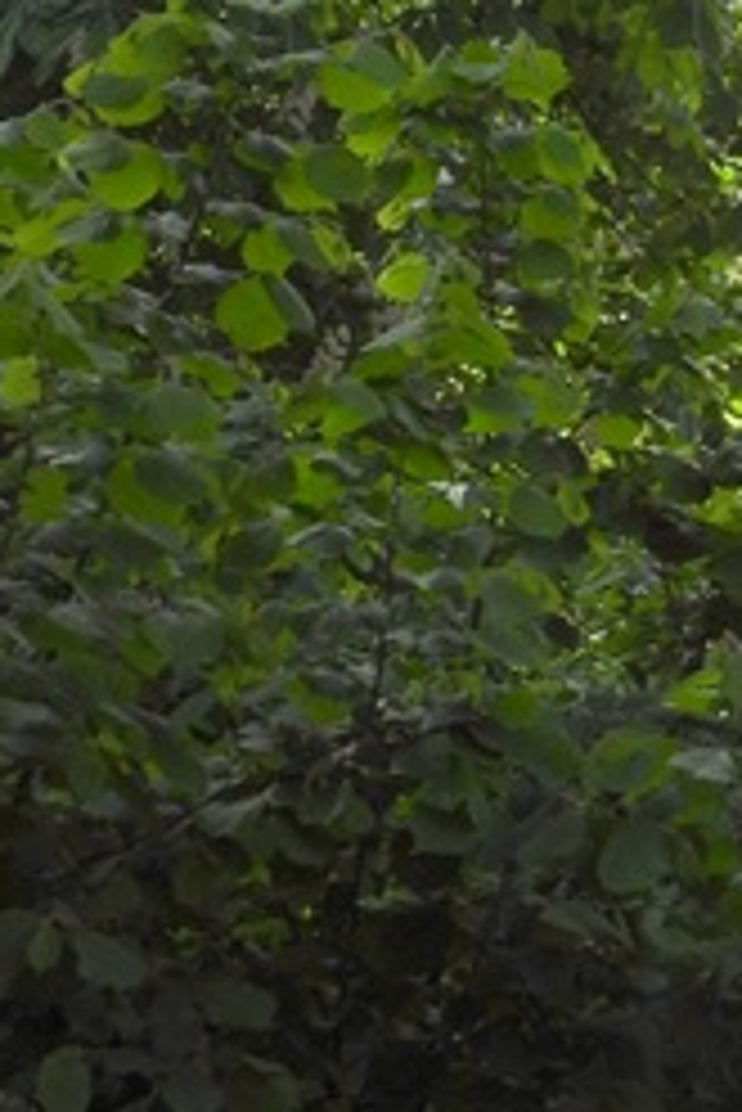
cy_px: -36
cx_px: 1039
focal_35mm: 111
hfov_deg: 11.9
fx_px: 3427
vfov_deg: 17.9
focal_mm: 5.9
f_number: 3.2
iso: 100
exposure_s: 1/1250
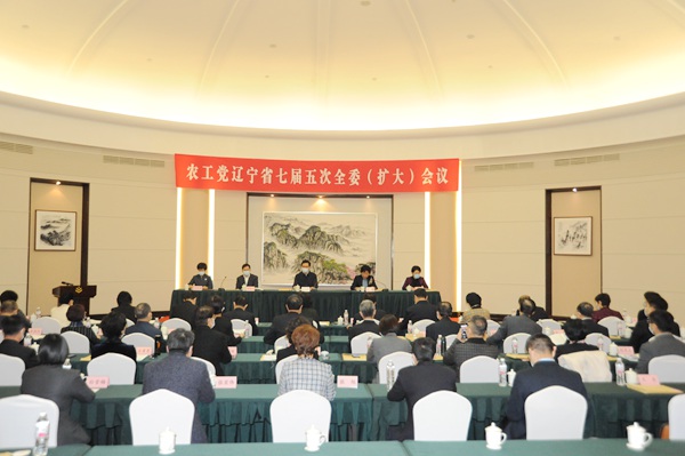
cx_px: 342
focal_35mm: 32
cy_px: 228
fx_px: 608
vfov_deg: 41.0
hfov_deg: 58.8
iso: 4000
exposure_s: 1/160
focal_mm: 32
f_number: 4.5
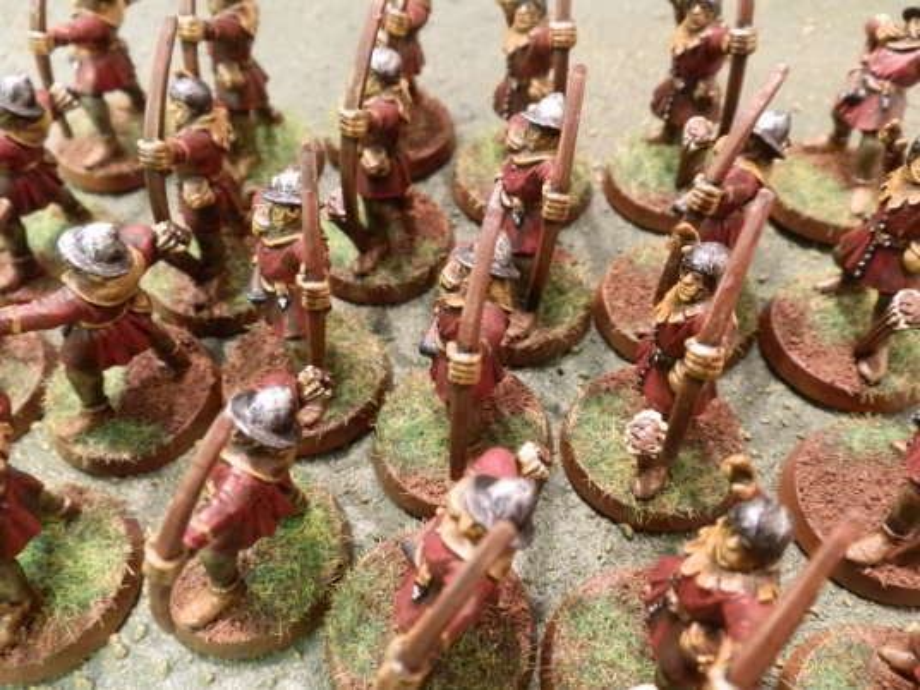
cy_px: 345
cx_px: 460
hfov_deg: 63.4
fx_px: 744
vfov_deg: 49.7
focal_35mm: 28
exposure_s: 1/8
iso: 400
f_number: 3.1
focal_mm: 5
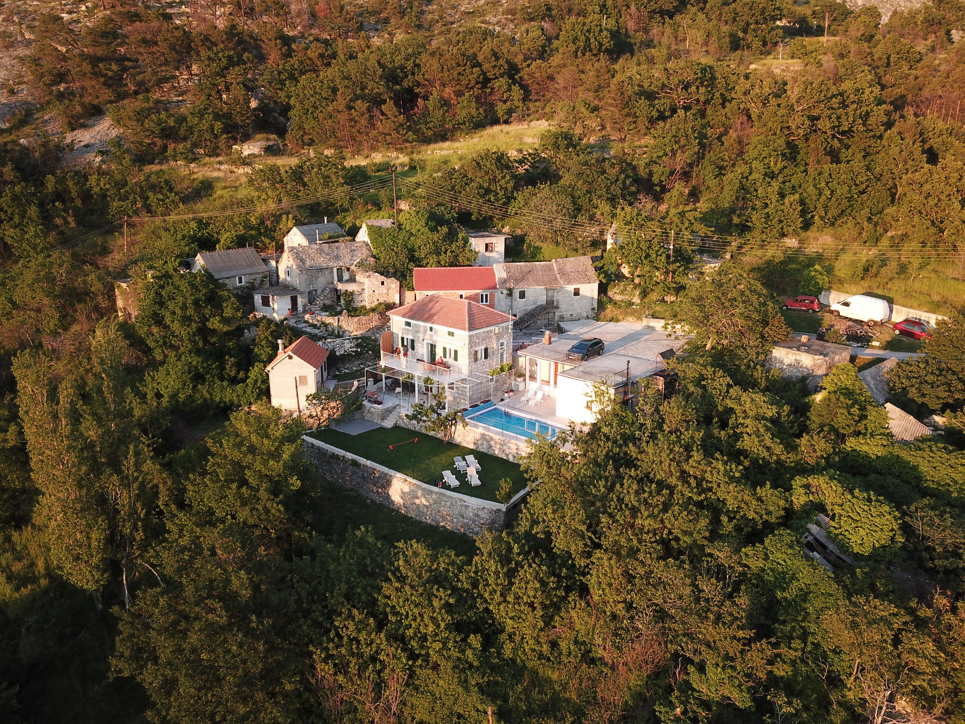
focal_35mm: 26
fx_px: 725
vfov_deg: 53.1
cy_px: 362
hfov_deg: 67.3
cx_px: 482
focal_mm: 4.73
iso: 100
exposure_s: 1/160
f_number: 2.2
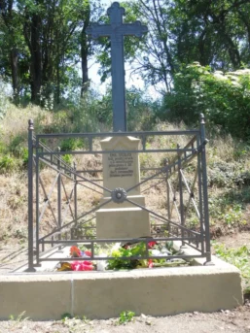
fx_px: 385
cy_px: 170
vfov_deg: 46.8
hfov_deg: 35.9
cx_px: 127
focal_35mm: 40
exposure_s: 1/800
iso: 400
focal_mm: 7
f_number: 3.8
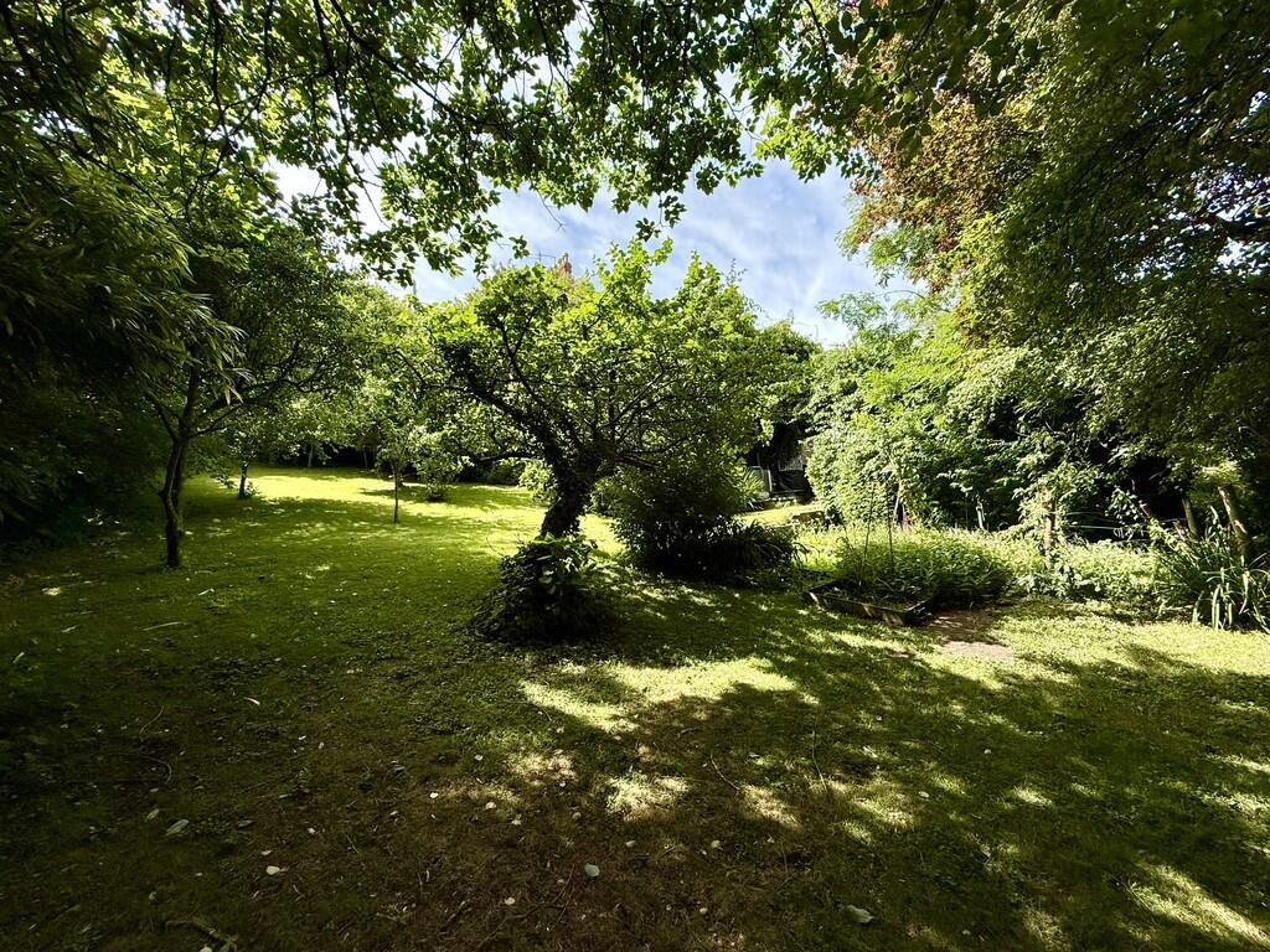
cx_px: 635
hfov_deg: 102.1
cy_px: 476
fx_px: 514
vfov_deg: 85.7
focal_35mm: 14
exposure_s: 1/1050
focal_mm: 2.22
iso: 50
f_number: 2.2
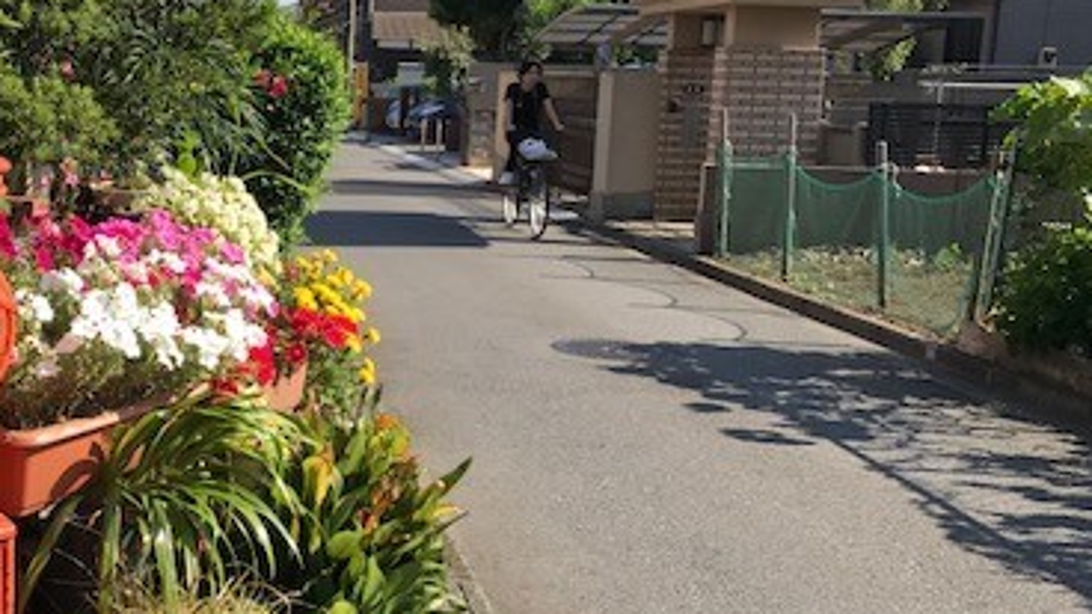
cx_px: 190
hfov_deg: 37.5
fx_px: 1535
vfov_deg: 22.6
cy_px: 326
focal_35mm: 53
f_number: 1.8
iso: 20
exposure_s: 1/1212
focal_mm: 3.99
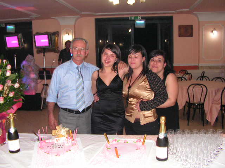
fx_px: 234
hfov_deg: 51.4
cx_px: 112
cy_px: 84
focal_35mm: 36
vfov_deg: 39.7
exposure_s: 1/40
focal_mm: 6
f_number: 3.2
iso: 200
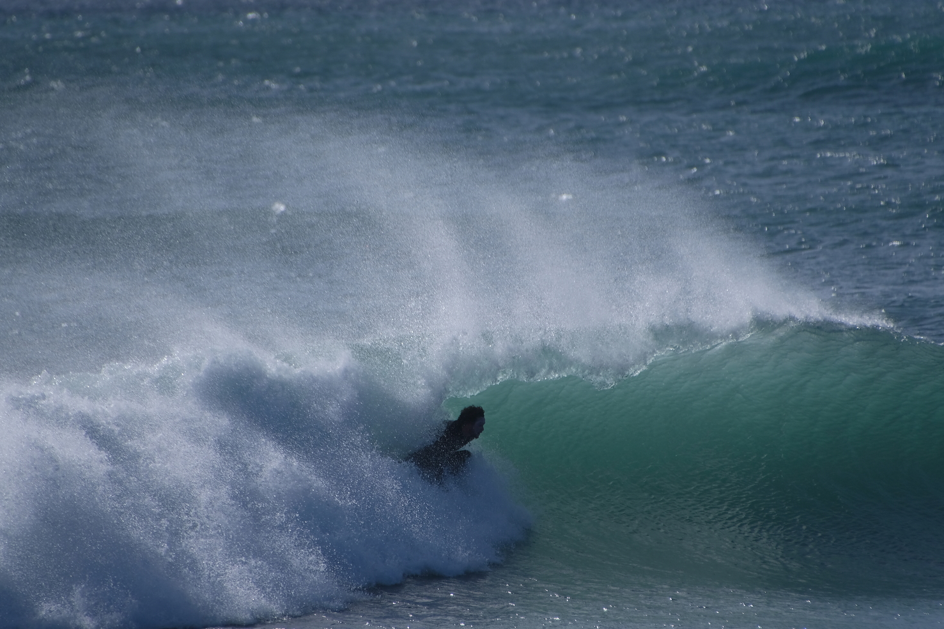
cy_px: 334
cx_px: 461
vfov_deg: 2.1
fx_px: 17045
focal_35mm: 650
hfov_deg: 3.2
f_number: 8
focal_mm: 400
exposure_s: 1/2000
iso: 250
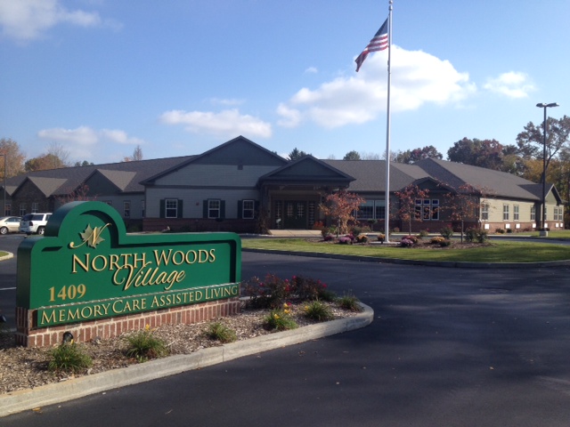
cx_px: 285
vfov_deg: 40.7
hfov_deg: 52.6
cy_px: 214
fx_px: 576
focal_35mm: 35
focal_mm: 4.28
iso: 50
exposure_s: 1/1346
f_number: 2.4
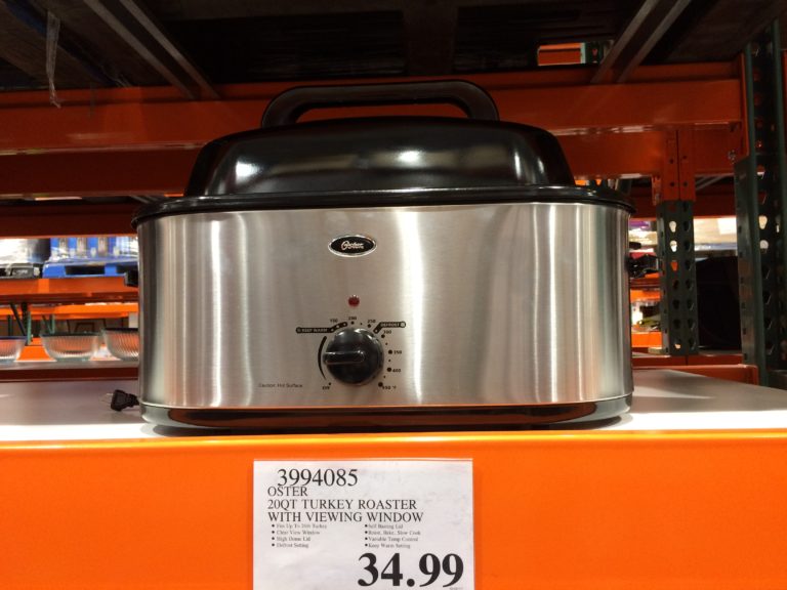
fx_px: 659
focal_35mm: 29
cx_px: 394
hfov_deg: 61.7
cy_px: 295
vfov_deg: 48.2
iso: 160
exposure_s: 1/33
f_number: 2.2
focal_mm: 4.15
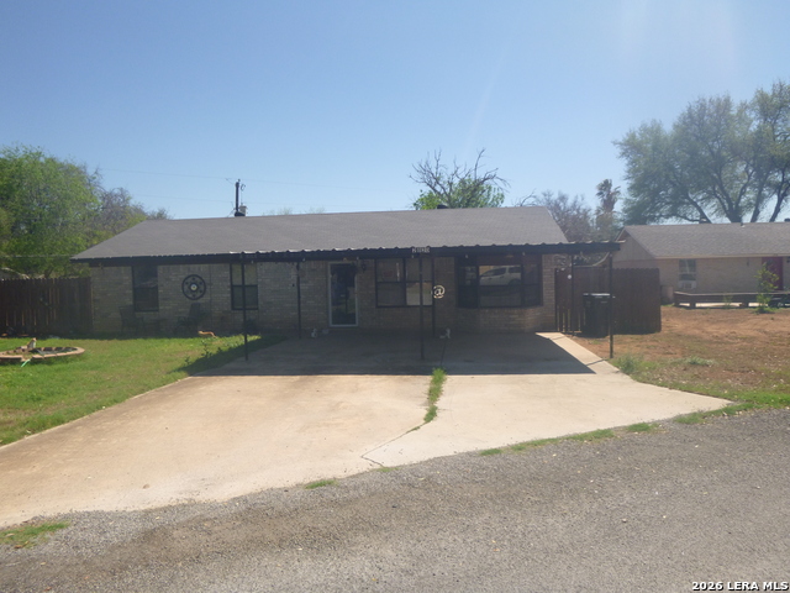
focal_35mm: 25
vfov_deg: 54.9
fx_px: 571
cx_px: 395
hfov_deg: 69.4
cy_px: 296
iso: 100
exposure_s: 1/500
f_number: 3.9
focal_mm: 4.5
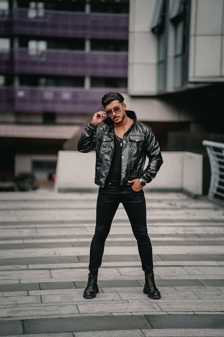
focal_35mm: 85
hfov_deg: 16.1
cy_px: 168
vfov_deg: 23.9
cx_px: 112
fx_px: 793
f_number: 1.4
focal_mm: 85
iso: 125
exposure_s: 1/800
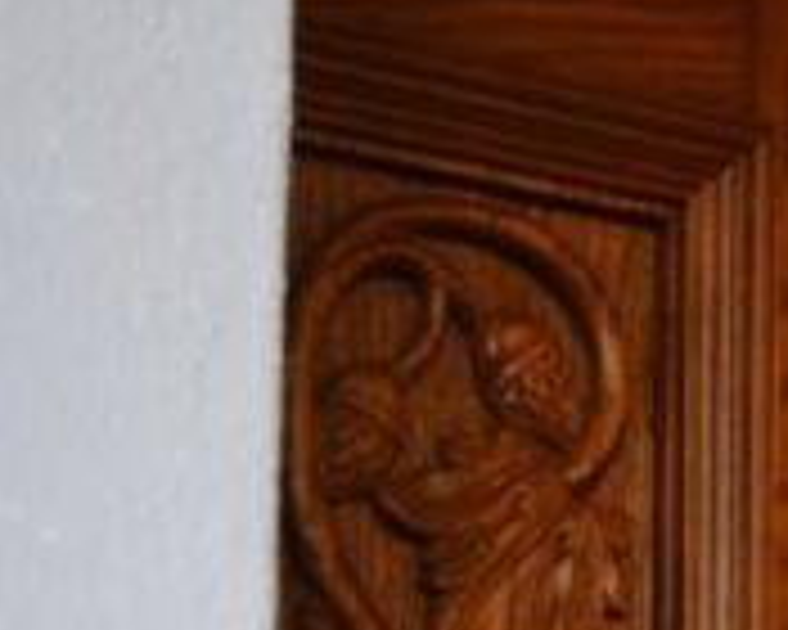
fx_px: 6157
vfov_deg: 5.7
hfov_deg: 7.1
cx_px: 1364
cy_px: 1339
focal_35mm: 264
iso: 400
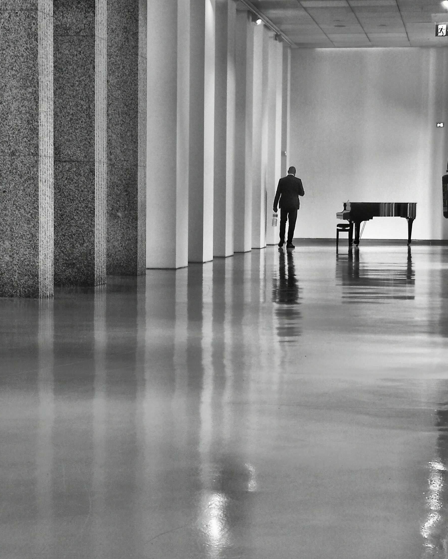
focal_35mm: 85
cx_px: 223
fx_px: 1409
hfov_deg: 18.1
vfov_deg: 22.5
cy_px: 288
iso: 64
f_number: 1.6
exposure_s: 1/50
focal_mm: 3.95
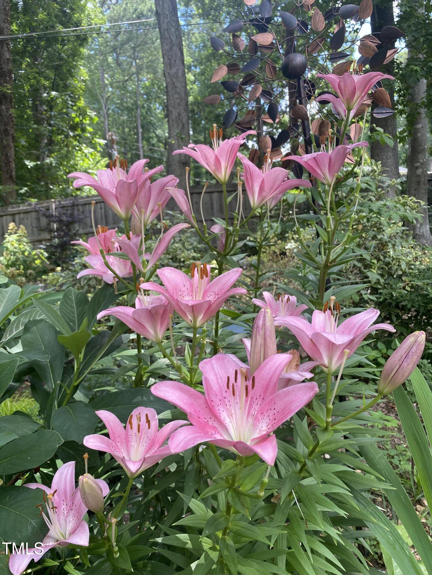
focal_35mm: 26
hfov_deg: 53.1
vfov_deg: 67.3
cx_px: 216
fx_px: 433
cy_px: 288
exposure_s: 1/232
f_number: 1.8
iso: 32
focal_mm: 4.25
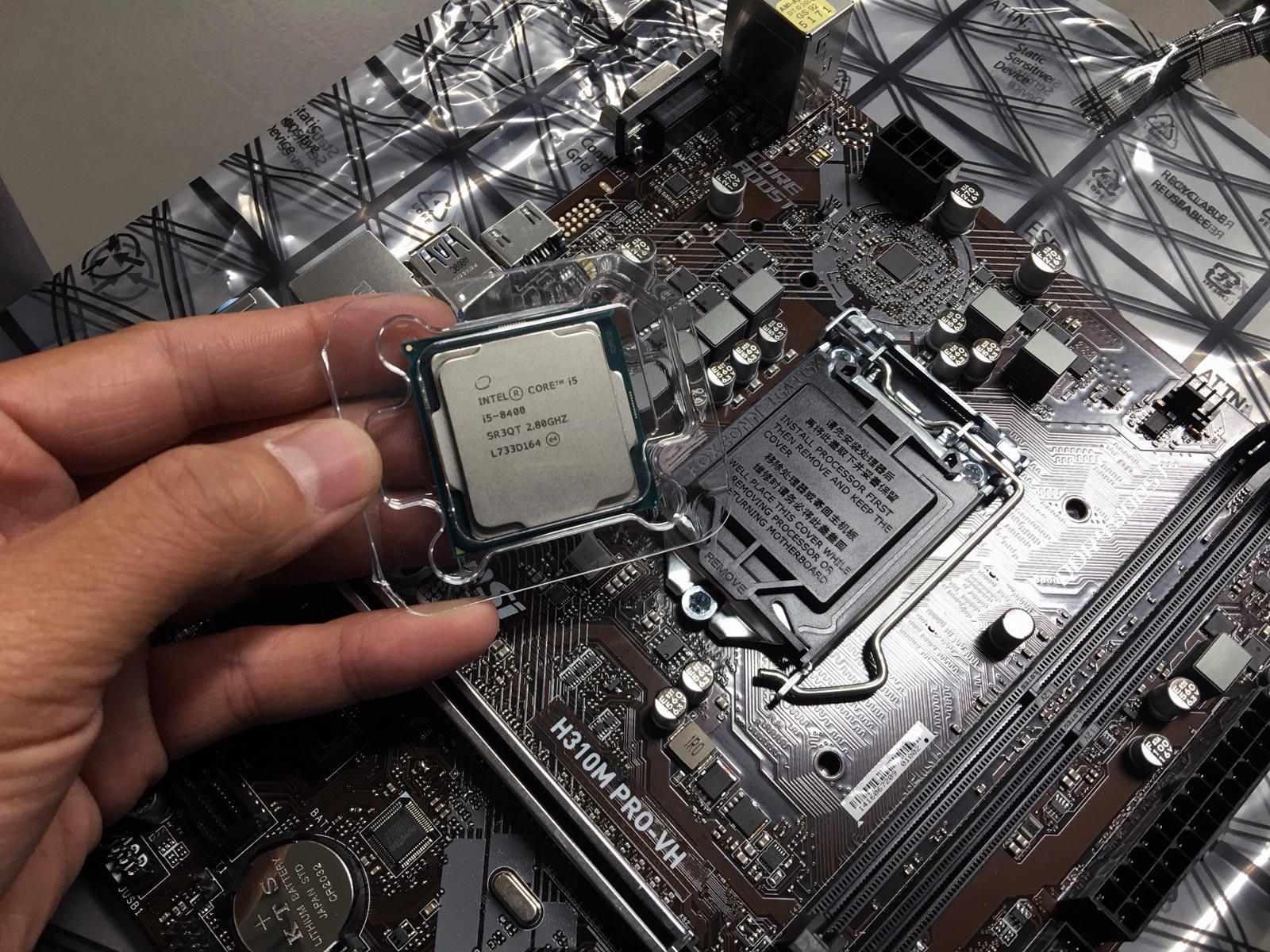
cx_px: 635
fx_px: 1064
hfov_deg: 61.7
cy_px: 476
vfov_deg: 48.2
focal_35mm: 29
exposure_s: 1/15
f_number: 2.2
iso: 32
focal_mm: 4.2
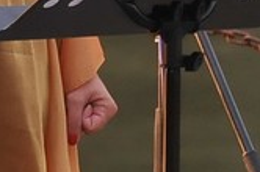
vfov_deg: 0.6
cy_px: -180
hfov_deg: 0.9
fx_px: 16702
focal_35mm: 2317
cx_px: 72
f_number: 8
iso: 1000
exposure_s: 1/250
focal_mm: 250
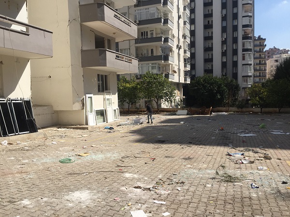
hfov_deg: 61.7
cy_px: 108
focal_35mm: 29
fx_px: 243
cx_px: 145
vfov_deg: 48.2
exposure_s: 1/2639
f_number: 2.2
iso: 32
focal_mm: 4.15
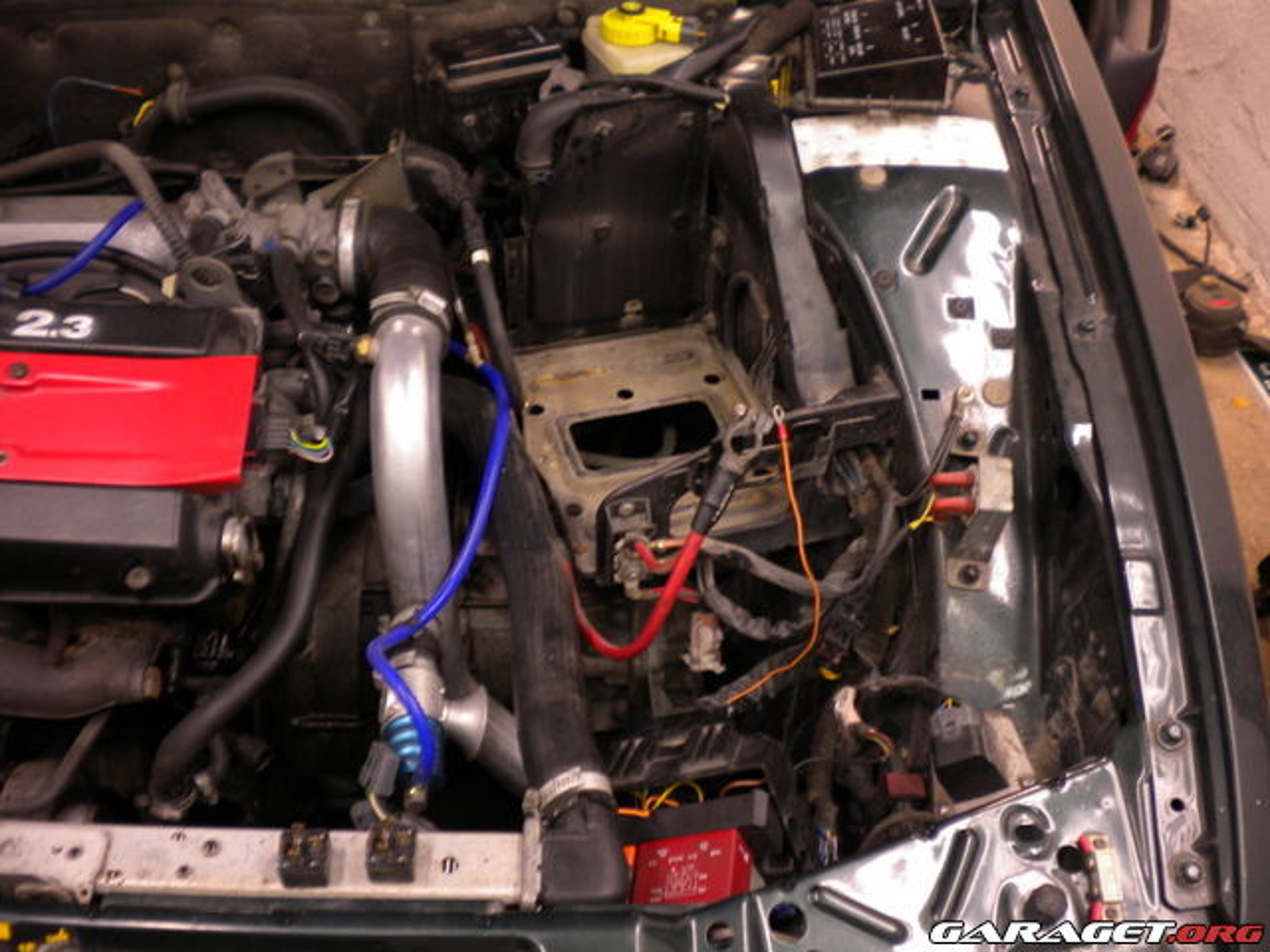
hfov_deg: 52.6
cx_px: 635
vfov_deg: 40.7
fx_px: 1284
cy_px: 476
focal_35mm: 35
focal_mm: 6.3
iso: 80
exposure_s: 1/17.2
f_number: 3.1
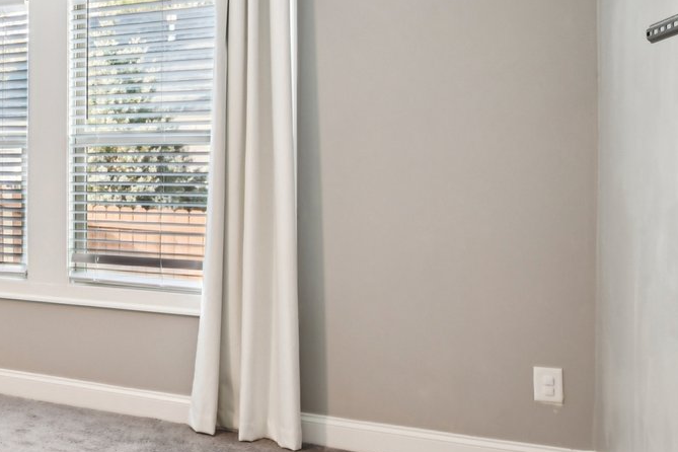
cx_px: -266
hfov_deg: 29.6
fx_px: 923
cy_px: 184
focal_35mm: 49
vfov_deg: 27.5
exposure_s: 1/6
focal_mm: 16
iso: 400
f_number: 8
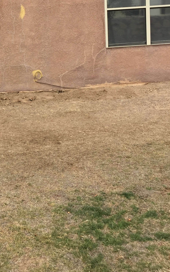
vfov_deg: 35.2
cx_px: -8
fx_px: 415
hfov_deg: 22.1
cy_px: 56
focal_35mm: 56
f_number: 2.2
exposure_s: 1/1883
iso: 32
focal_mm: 4.15
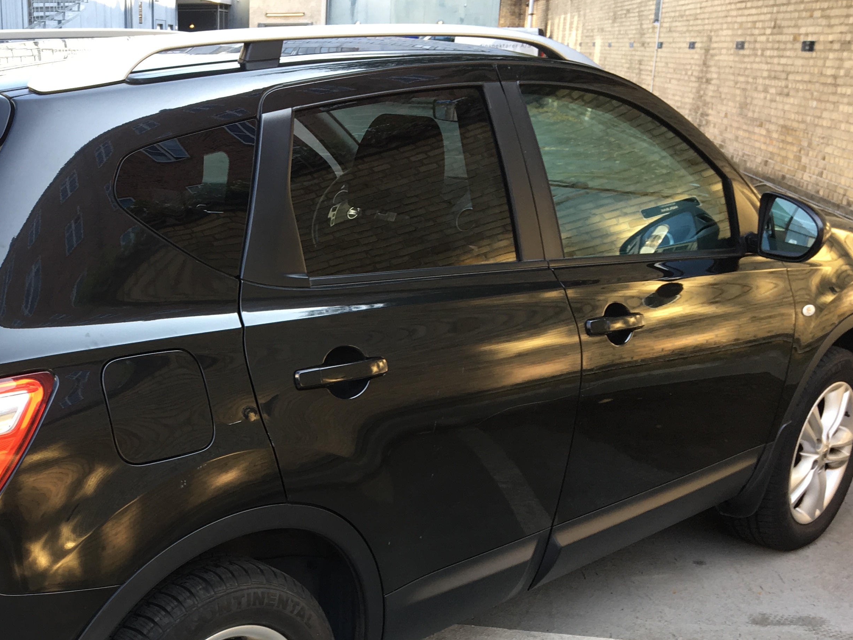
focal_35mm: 48
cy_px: 481
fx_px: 1183
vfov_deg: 29.8
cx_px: 194
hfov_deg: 38.4
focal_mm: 4.15
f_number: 2.2
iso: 25
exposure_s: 1/100
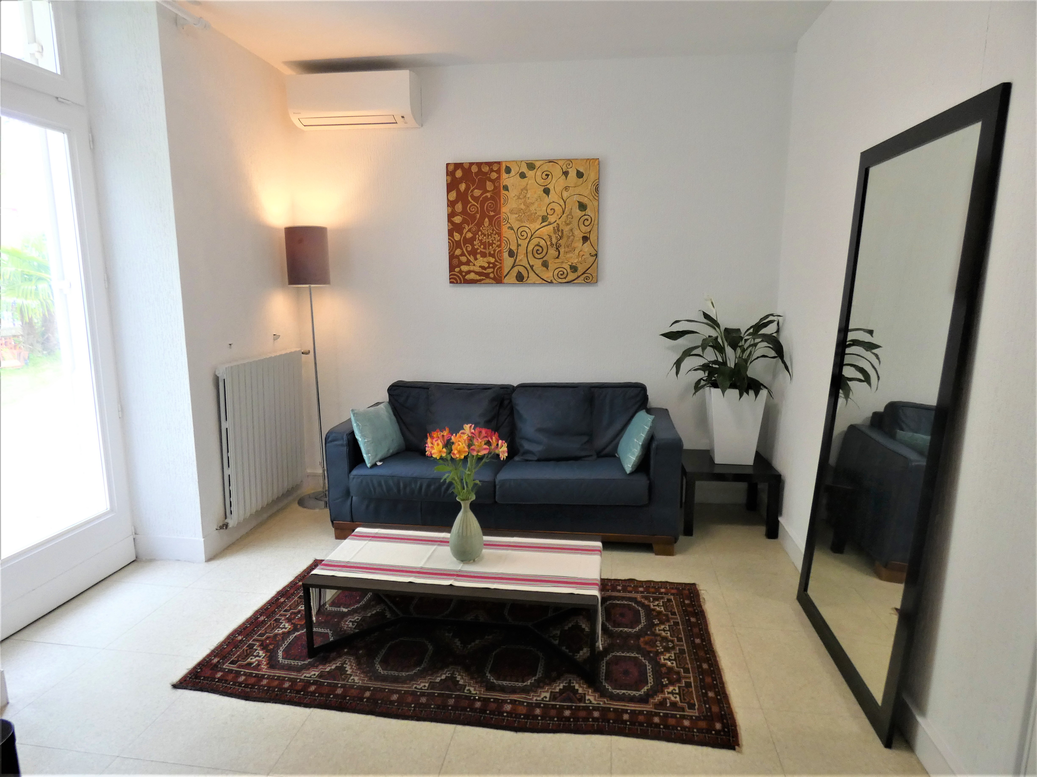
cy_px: 388
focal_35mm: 20
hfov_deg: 81.7
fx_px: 599
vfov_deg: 66.0
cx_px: 518
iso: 160
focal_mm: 3.6
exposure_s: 1/60
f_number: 2.8
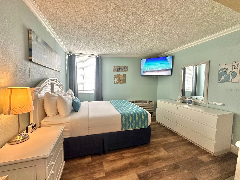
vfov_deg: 85.7
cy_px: 90
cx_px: 120
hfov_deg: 102.1
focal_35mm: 14
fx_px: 97
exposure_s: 1/120
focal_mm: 2.22
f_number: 2.2
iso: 250
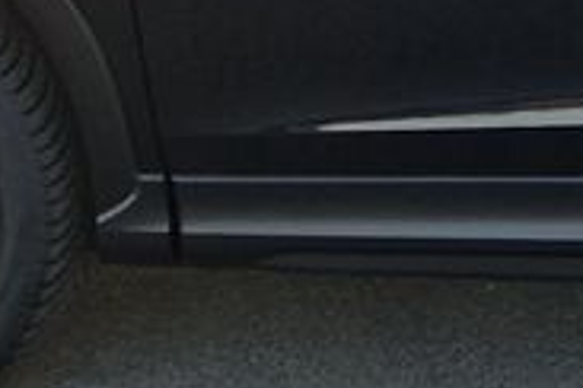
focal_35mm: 134
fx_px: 2170
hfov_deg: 14.4
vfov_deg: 9.2
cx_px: 835
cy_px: -550
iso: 80
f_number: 1.8
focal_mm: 5.4
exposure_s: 1/180
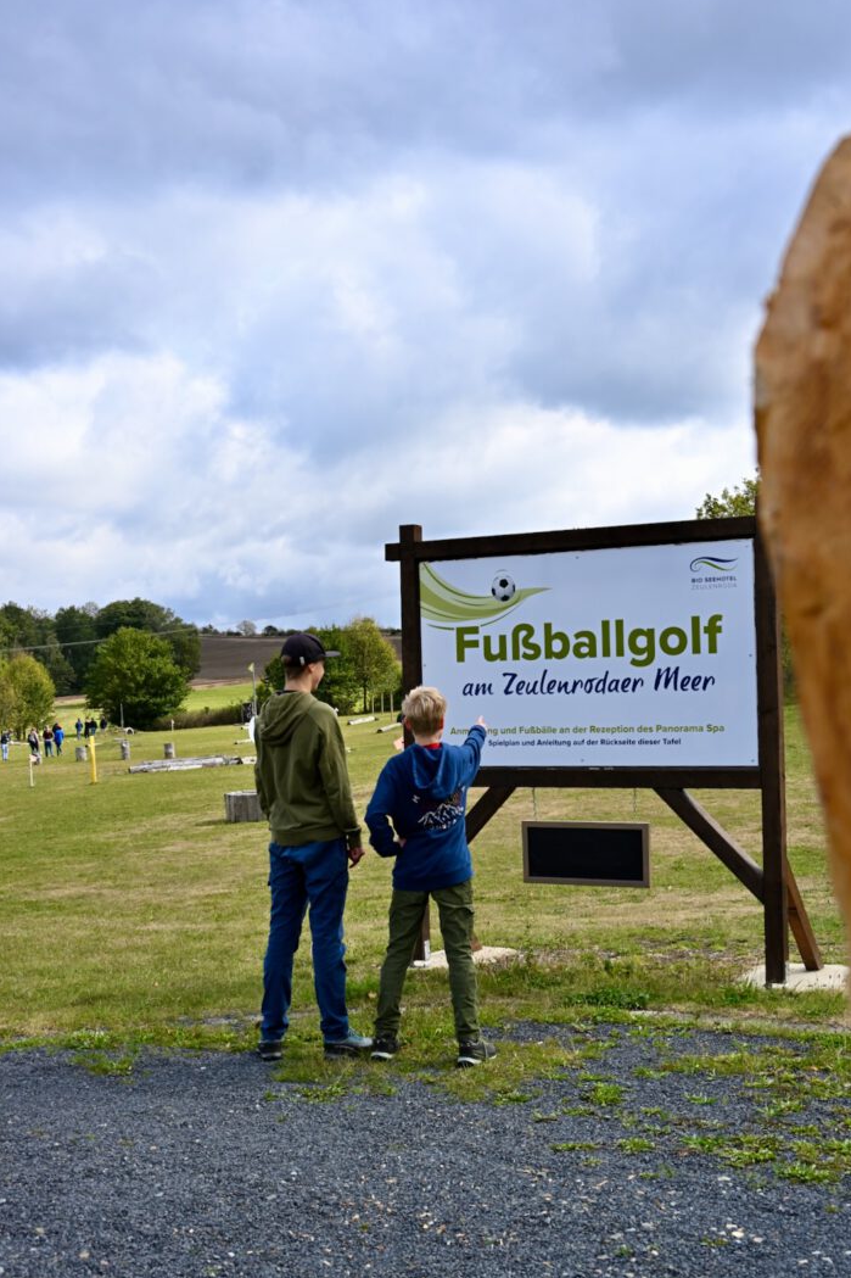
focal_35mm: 43
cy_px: 664
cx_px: 444
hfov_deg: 31.2
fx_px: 1525
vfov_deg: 45.4
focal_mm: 41
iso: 200
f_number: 8
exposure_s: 1/400
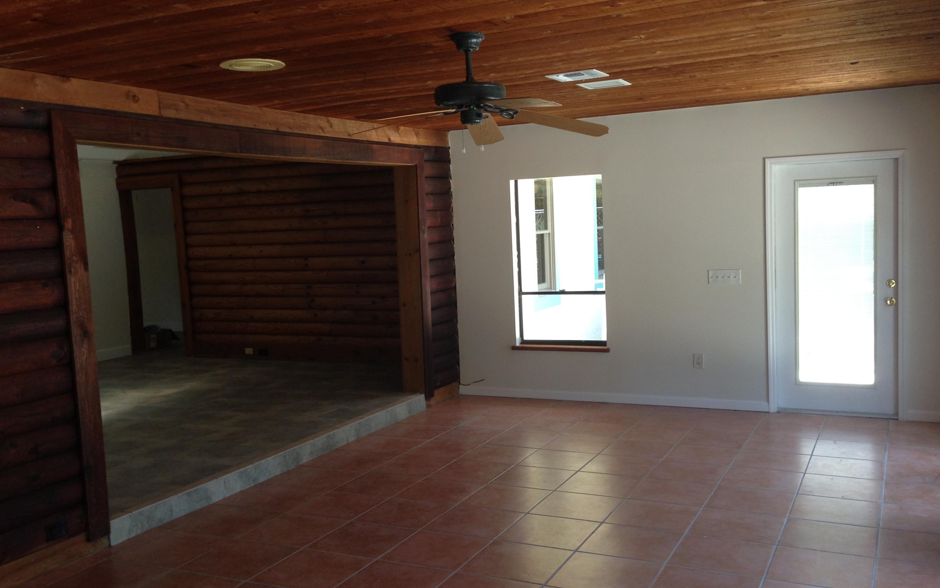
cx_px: 469
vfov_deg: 35.3
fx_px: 922
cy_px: 306
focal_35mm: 36
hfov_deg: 54.0
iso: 64
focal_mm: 4.12
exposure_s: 1/60
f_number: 2.4
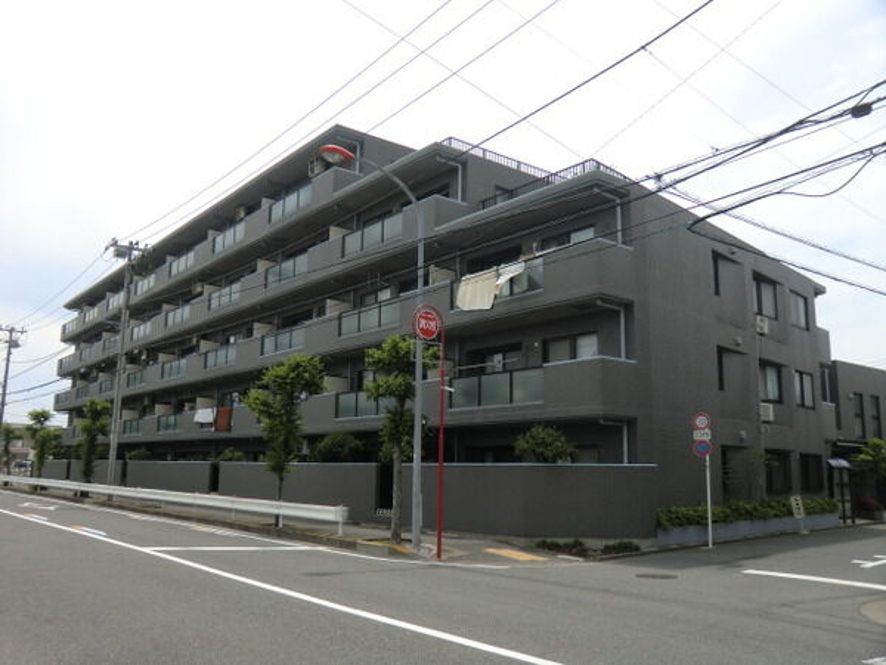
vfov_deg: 48.2
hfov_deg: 61.7
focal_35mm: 29
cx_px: 443
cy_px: 332
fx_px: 742
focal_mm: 5.2
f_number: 3.5
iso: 64
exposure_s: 1/800
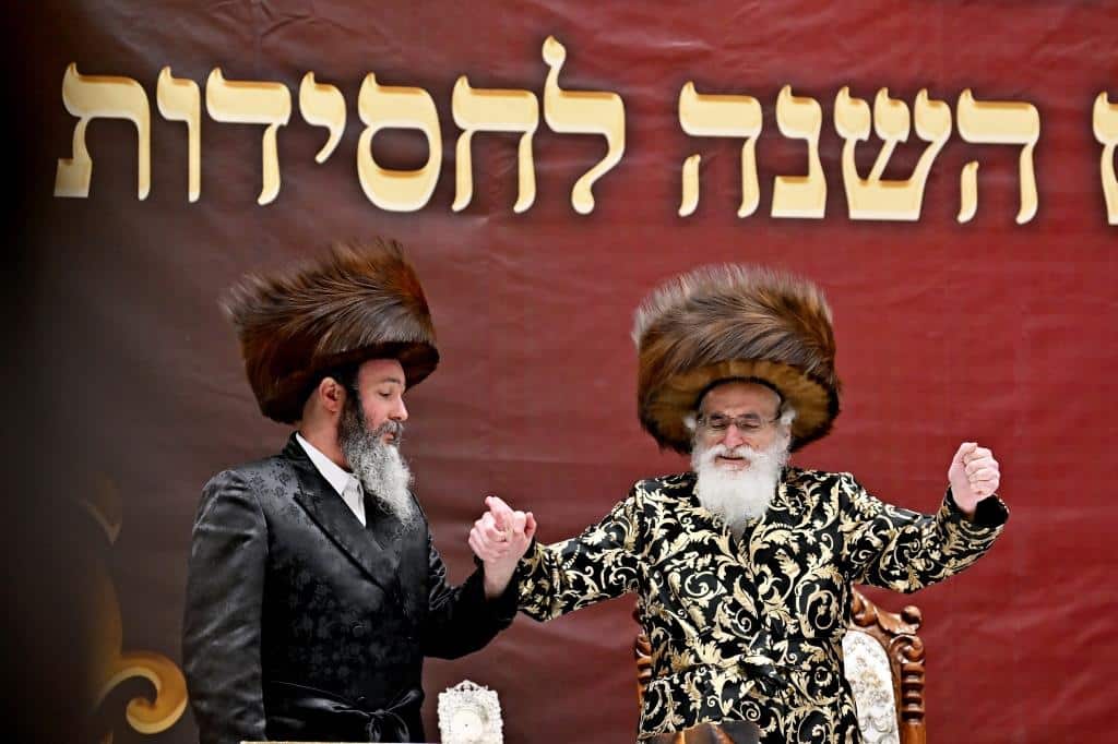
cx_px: 559
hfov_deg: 9.2
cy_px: 372
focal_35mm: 225
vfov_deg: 6.1
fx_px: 6985
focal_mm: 150
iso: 200
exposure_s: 1/250
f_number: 2.8
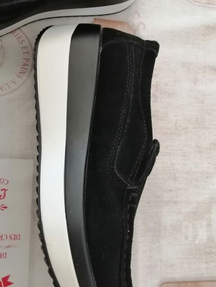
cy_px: 144
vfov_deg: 46.8
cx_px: 108
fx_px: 333
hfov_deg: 36.0
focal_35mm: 40
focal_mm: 3.96
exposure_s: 1/25
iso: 400
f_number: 1.8
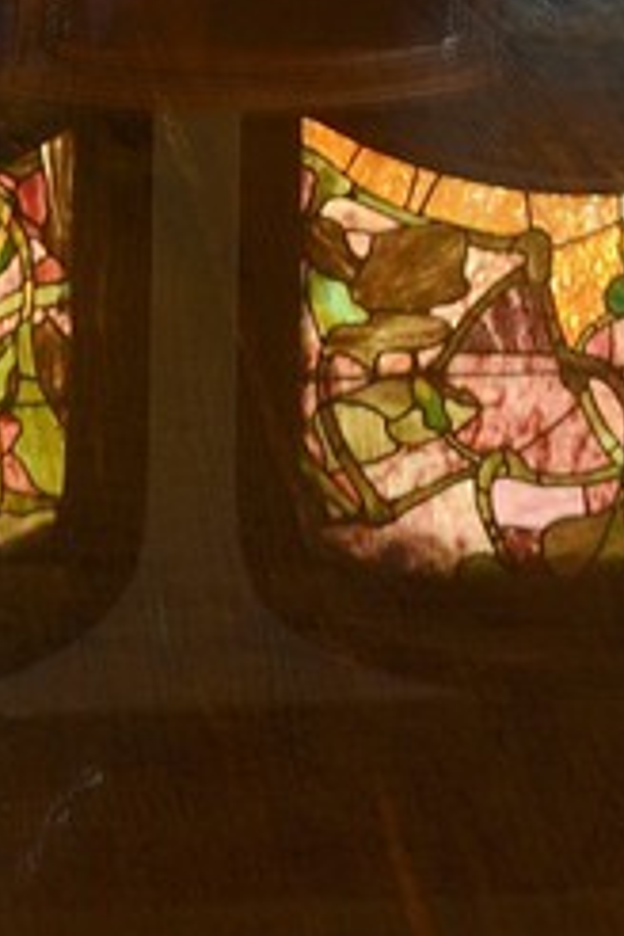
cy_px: -1765
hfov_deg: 8.3
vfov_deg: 10.1
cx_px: -729
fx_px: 4056
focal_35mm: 156
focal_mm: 24
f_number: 10
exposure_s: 1/40
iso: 200
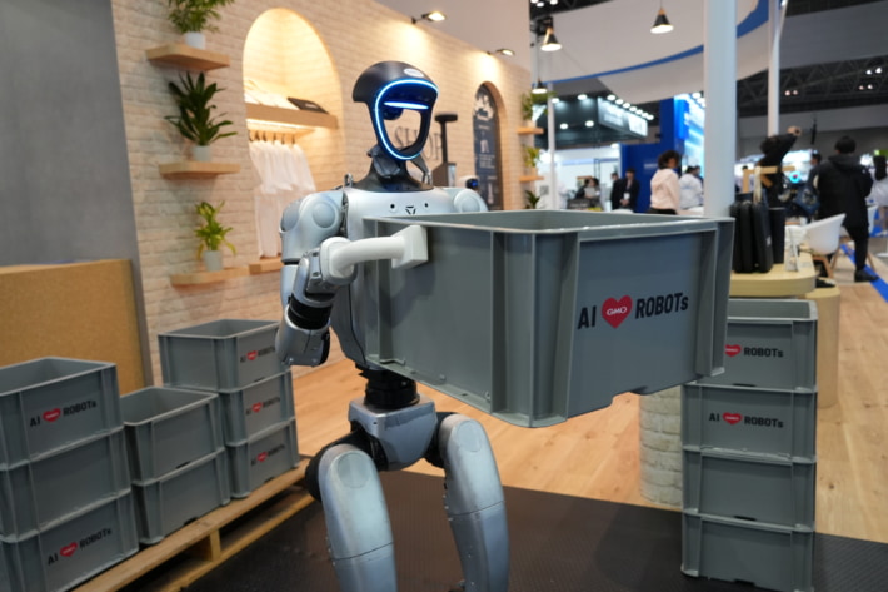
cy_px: 296
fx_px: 666
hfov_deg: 67.4
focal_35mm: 27
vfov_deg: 47.9
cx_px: 444
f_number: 4
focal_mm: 18
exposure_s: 1/160
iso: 1000
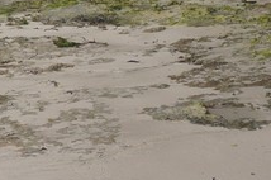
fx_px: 1015
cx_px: -20
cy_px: -323
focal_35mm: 135
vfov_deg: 8.7
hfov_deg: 14.9
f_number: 9
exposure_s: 1/250
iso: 100
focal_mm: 16
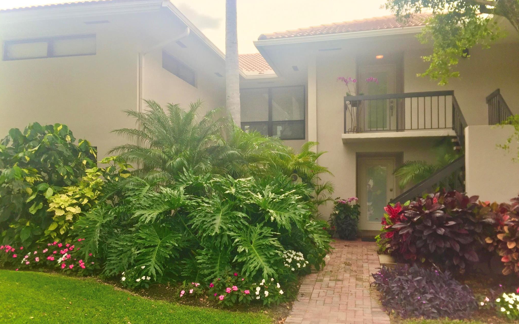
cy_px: 179
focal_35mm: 31
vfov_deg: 40.5
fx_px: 438
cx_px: 259
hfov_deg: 61.2
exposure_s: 1/732
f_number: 2.2
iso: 32
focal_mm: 4.15
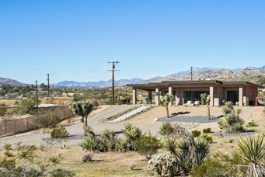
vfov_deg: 22.6
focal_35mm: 60
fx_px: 442
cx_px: 145
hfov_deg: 33.3
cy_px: 111
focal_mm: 32
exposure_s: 1/4000
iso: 3200
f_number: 16
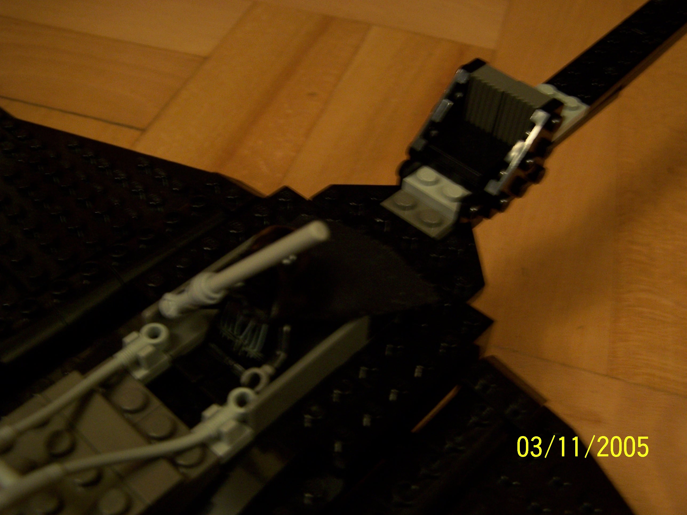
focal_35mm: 38
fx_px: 754
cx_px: 344
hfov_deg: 49.0
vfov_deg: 37.7
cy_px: 258
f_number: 2.8
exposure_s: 1/8
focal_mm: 6.3
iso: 140
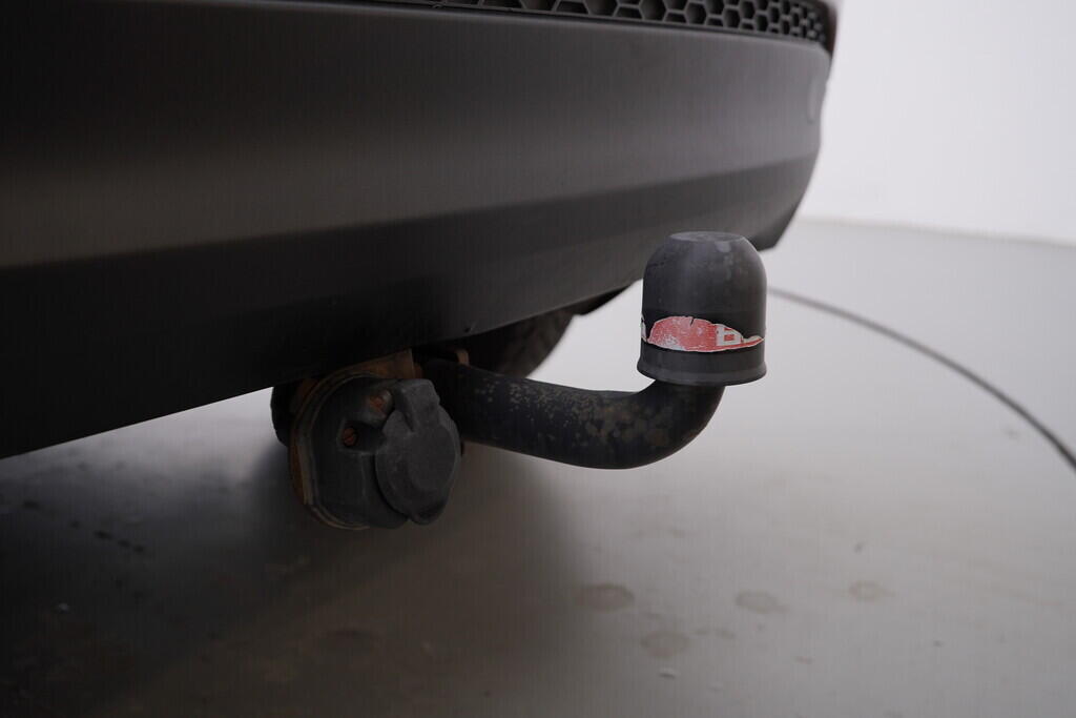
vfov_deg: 36.9
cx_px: 538
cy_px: 359
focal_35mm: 36
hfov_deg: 53.1
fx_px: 1076
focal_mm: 24
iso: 125
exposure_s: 1/60
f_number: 4
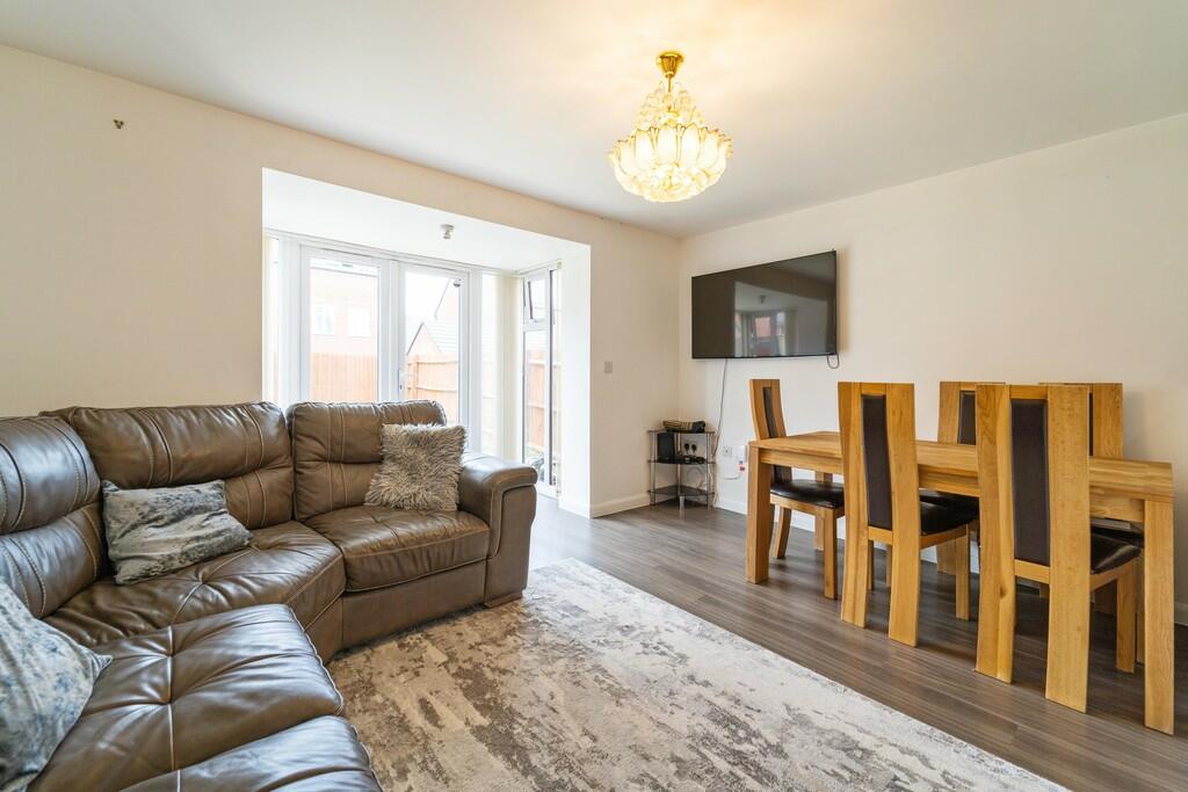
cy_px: 396
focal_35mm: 14
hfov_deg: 104.2
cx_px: 594
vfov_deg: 81.2
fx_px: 462
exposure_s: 1/30
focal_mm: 14
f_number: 8
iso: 250
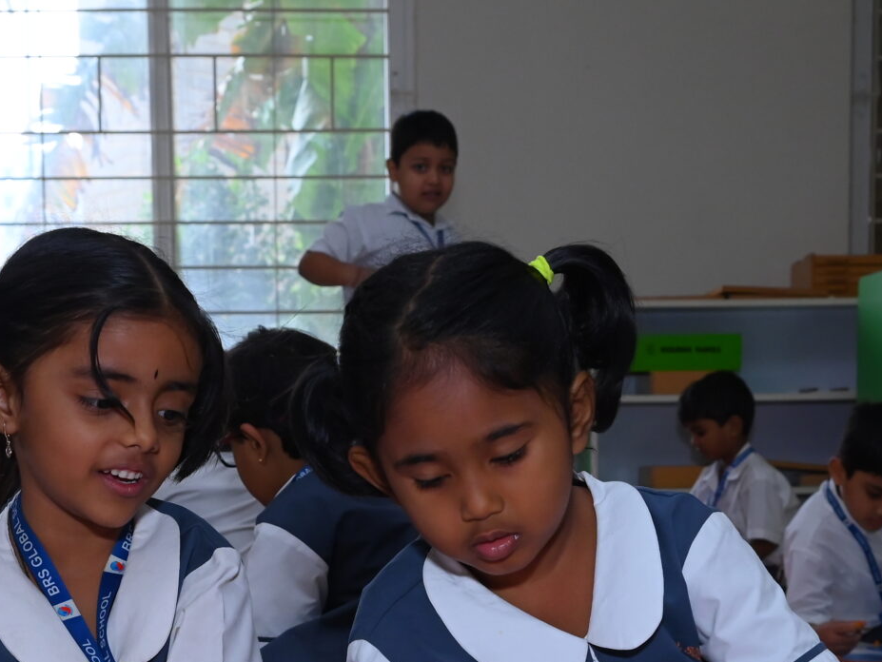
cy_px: 713
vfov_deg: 18.5
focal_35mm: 77
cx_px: 356
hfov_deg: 25.3
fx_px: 1963
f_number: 6.3
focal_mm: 29
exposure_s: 1/125
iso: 1250
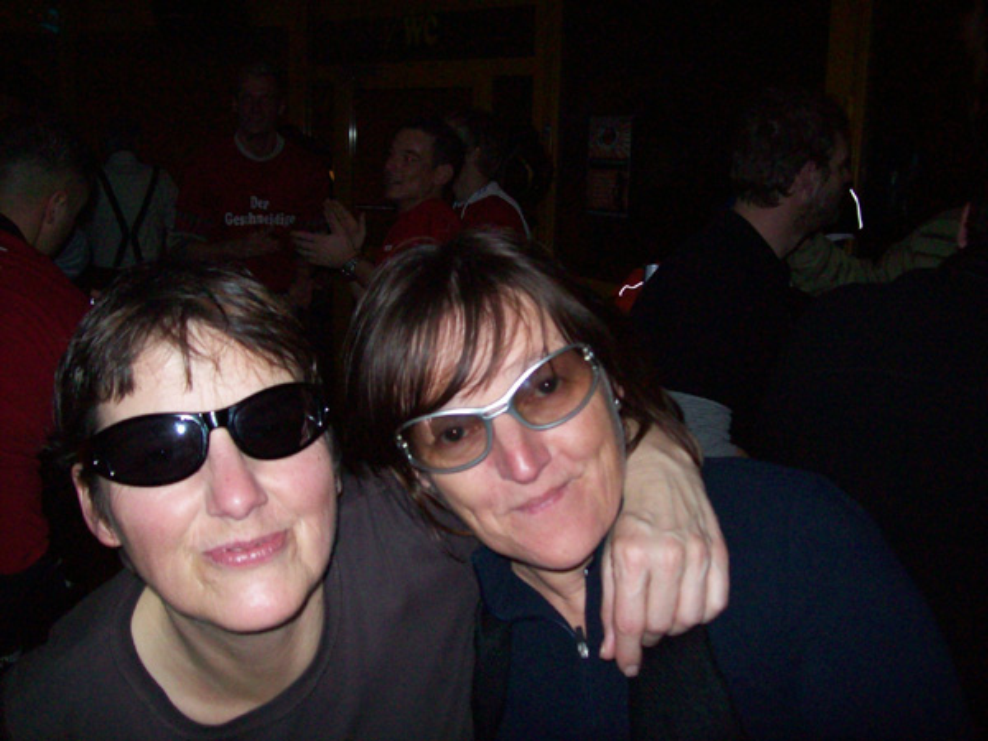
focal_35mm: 36
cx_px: 494
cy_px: 370
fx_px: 1028
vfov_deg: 39.7
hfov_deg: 51.4
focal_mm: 6
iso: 200
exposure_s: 1/64
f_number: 2.7
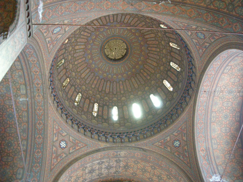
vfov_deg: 39.7
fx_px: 253
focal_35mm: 36
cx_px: 122
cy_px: 91
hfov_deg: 51.4
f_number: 2.7
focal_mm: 7.5
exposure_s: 1/8
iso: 775
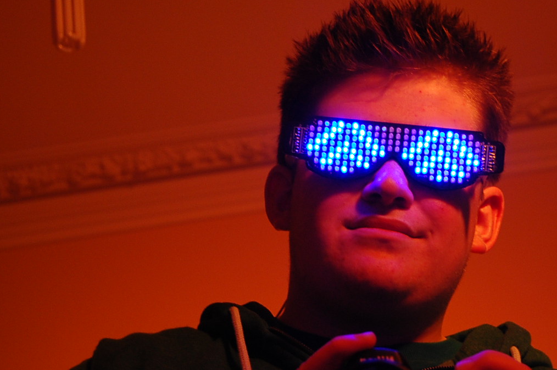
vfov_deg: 15.3
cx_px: 374
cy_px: 143
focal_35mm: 89
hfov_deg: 22.8
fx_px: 1376
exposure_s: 1/30
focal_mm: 40
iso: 720
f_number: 5
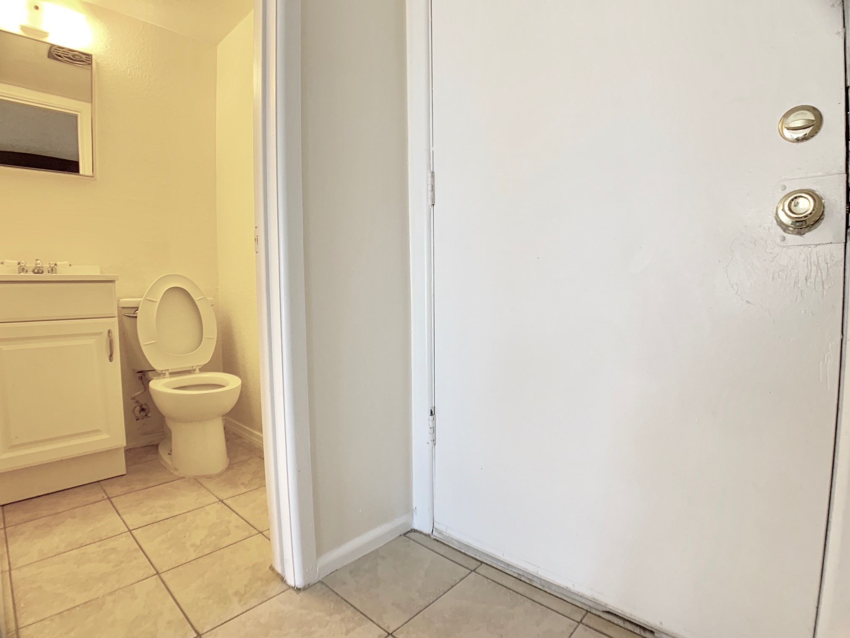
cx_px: 425
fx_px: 638
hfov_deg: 67.3
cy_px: 319
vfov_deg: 53.1
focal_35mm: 26
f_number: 1.8
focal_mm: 4.25
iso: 100
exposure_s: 1/60
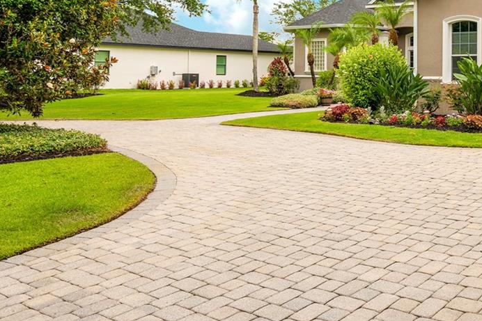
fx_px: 495
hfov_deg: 43.8
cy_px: 36
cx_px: 490
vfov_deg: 34.1
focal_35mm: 37
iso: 100
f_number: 6.3
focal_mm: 16
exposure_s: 1/200
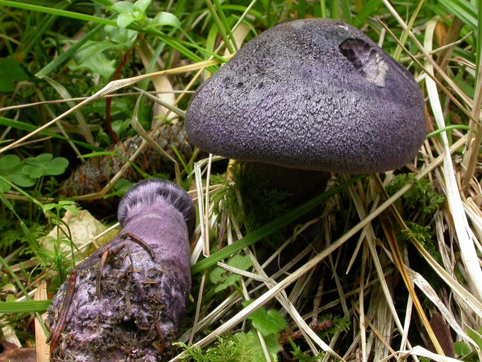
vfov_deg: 26.6
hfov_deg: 34.9
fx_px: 766
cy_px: 181
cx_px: 241
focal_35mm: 55
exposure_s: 1/30
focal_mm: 11.5
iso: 200
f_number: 8.5
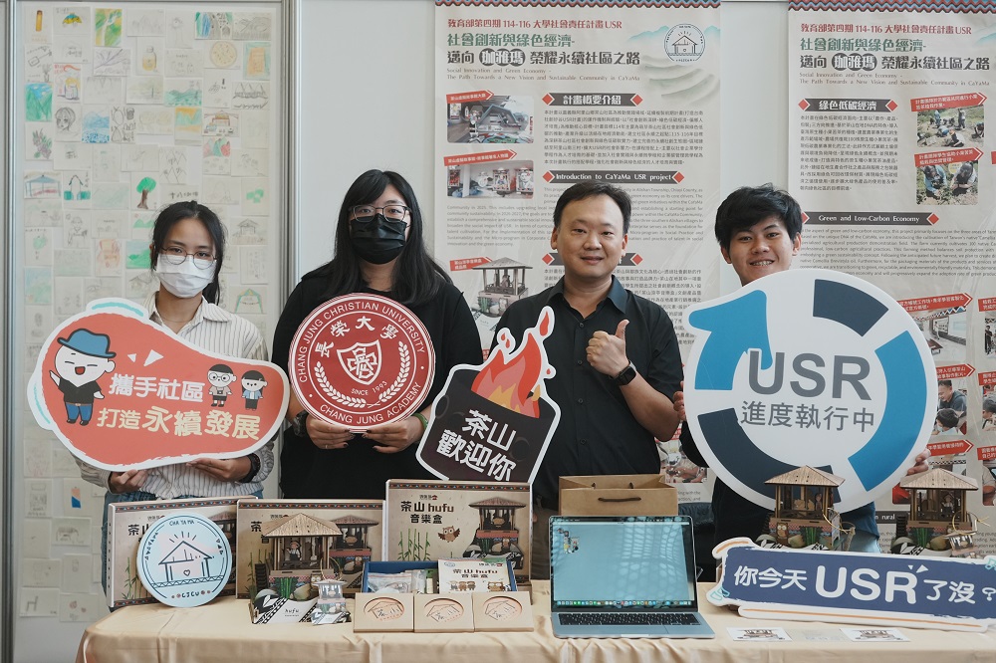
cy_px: 332
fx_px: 1189
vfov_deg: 31.2
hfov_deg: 45.4
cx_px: 498
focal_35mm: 43
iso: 2500
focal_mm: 43
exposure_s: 1/250
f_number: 5.6
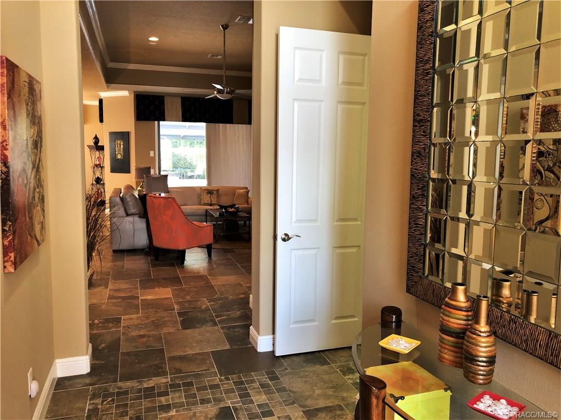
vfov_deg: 49.7
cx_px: 280
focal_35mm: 28
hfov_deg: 63.4
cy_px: 210
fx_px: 454
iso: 40
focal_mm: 3.99
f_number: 1.8
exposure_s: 1/15
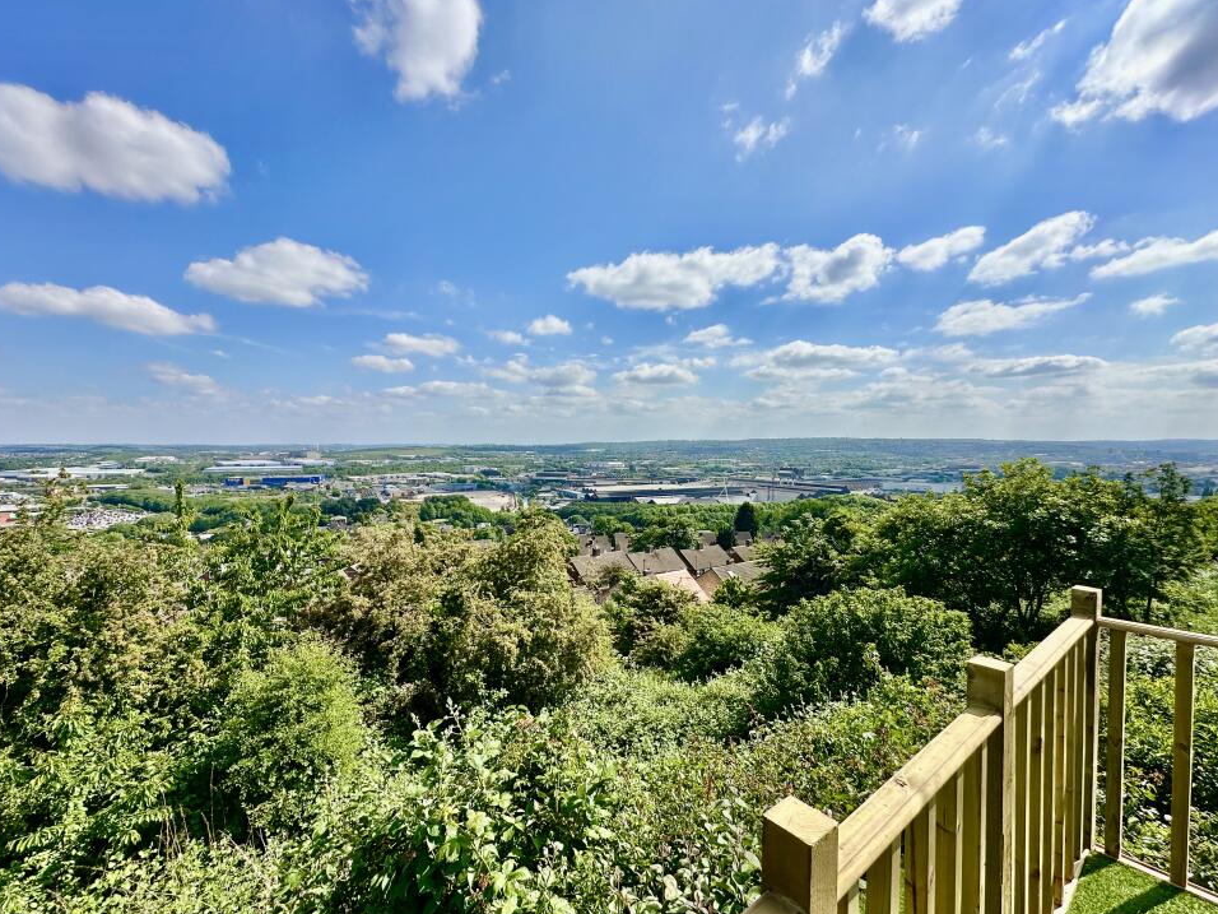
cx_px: 576
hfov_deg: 98.1
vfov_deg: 81.7
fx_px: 528
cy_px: 458
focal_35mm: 15
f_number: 2.2
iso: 40
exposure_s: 1/3205
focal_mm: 2.22
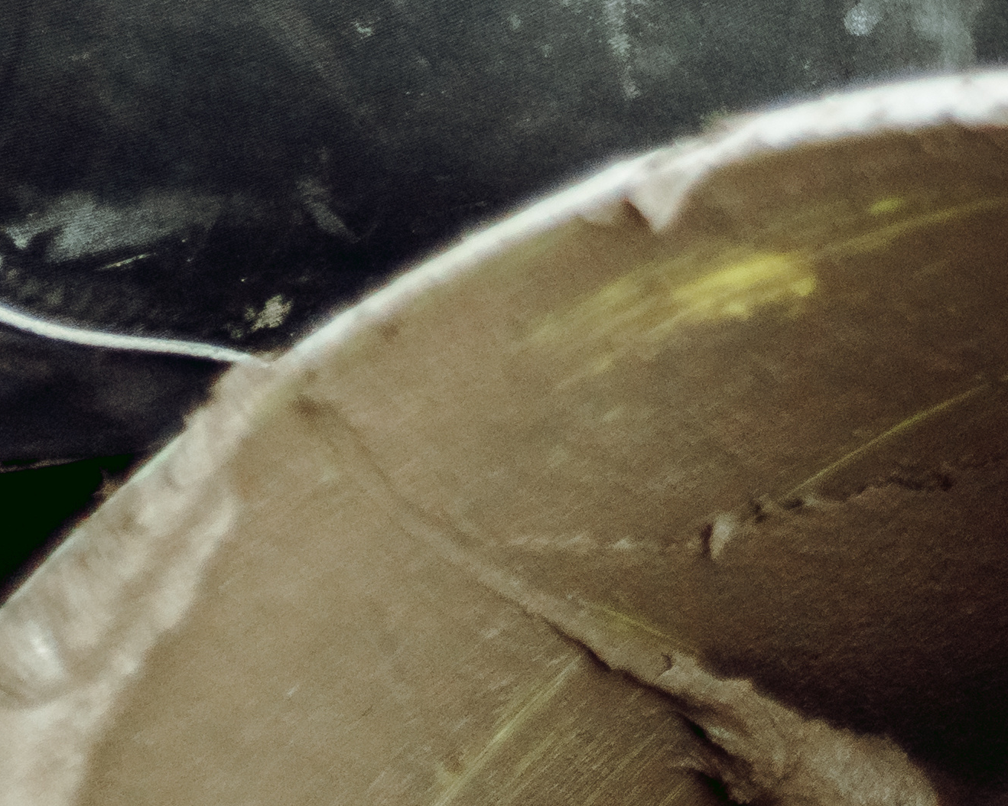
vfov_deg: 9.1
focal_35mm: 160
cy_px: -759
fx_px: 4773
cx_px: 2219
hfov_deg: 10.7
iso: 320
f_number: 1.4
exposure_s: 1/2000
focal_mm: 24
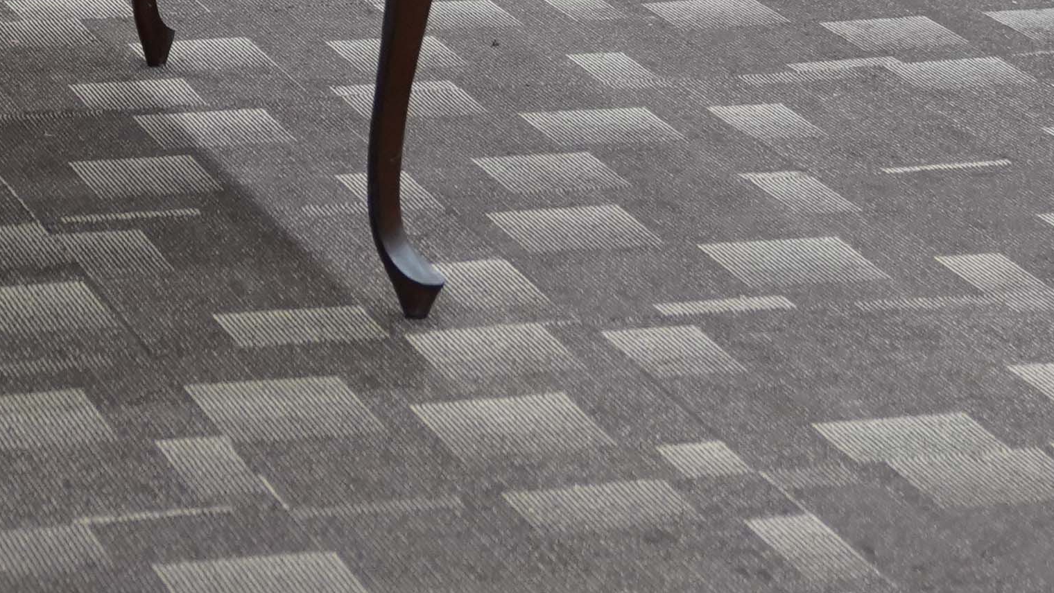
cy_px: -759
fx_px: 4276
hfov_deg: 14.0
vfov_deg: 7.5
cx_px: 235
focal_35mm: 153
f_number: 2.8
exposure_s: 1/100
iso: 2500
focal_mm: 37
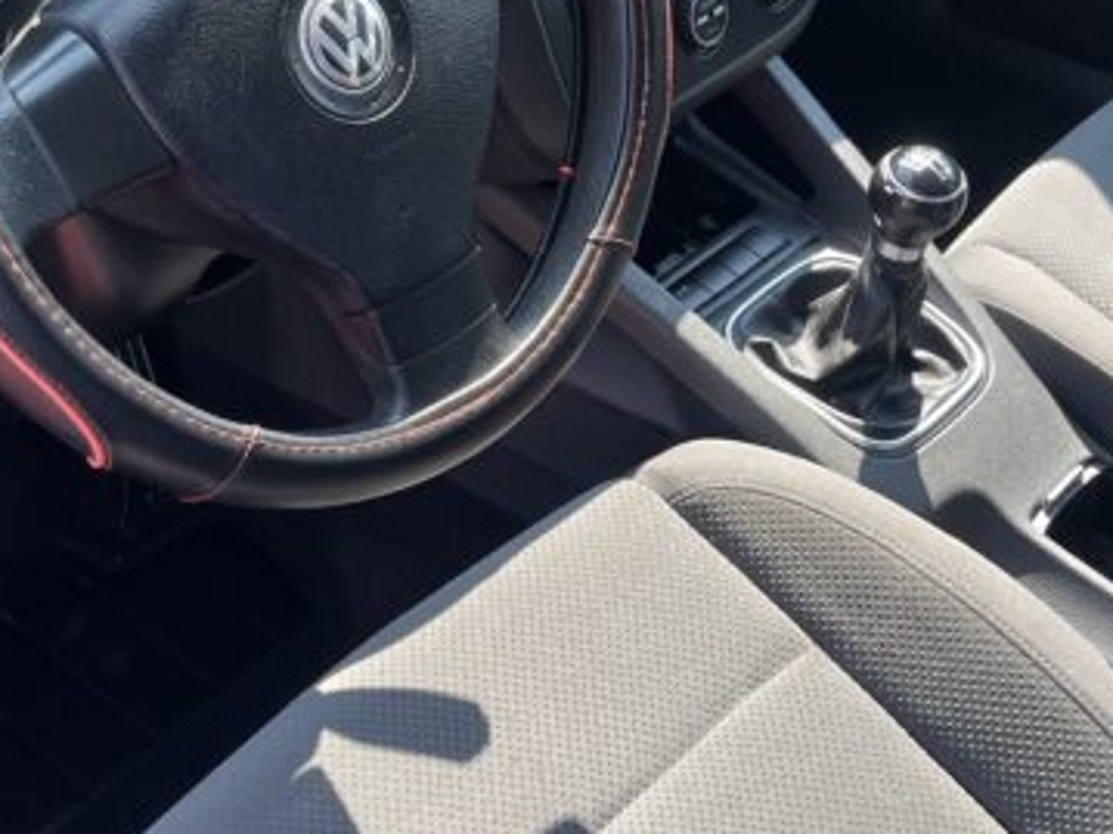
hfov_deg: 33.2
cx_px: 558
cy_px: 341
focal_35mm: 58
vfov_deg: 25.2
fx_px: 1864
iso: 40
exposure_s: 1/243
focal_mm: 5.1
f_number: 1.6
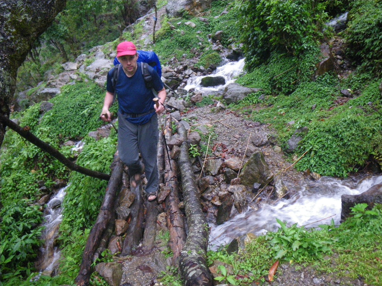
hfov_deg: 63.4
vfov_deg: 49.8
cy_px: 143
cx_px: 191
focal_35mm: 28
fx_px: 309
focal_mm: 5
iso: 400
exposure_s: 1/50
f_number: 3.5
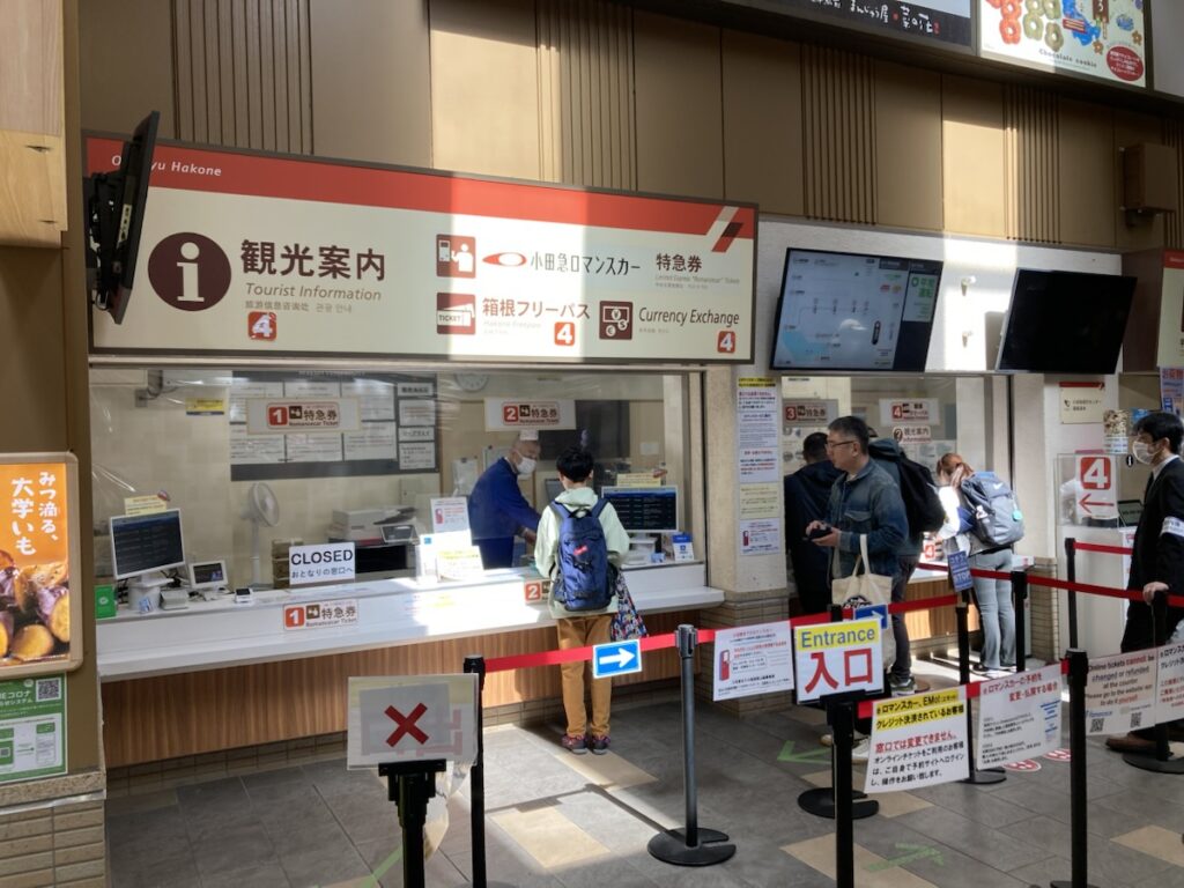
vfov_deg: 49.7
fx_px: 958
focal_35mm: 28
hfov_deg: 63.4
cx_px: 592
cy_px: 444
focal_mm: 3.99
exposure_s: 1/133
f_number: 1.8
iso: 20
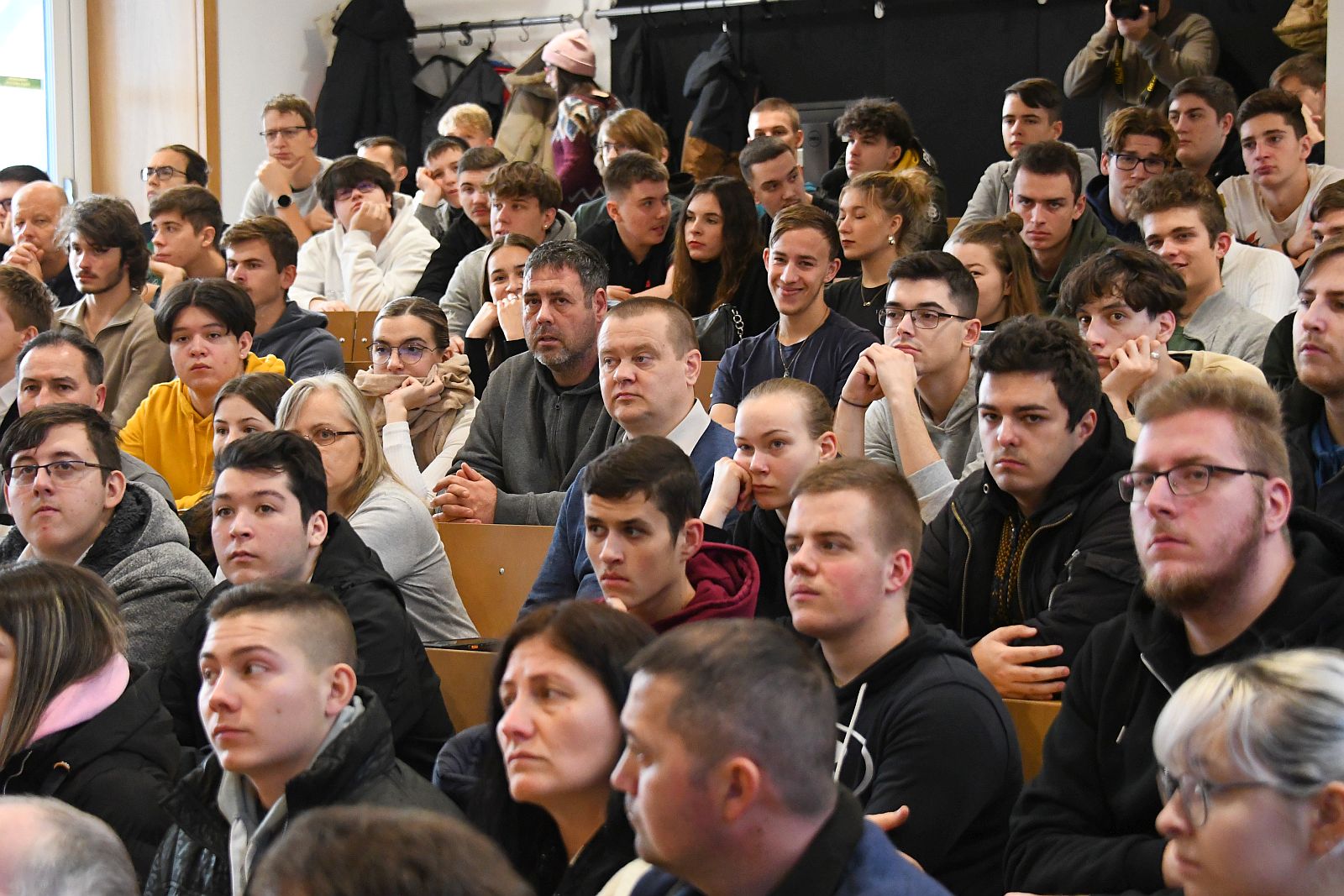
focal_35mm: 97
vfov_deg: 14.1
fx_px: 3621
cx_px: 672
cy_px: 448
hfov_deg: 21.0
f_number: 4.8
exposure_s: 1/250
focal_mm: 65
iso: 5000
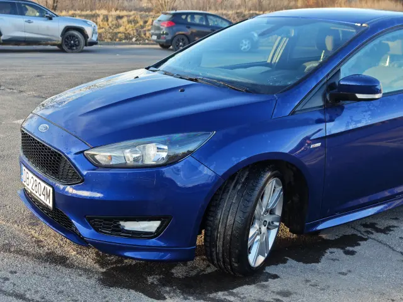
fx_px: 536
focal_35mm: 46
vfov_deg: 31.5
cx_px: 202
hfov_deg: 41.2
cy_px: 151
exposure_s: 1/188
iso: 50
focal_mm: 8.72
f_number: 2
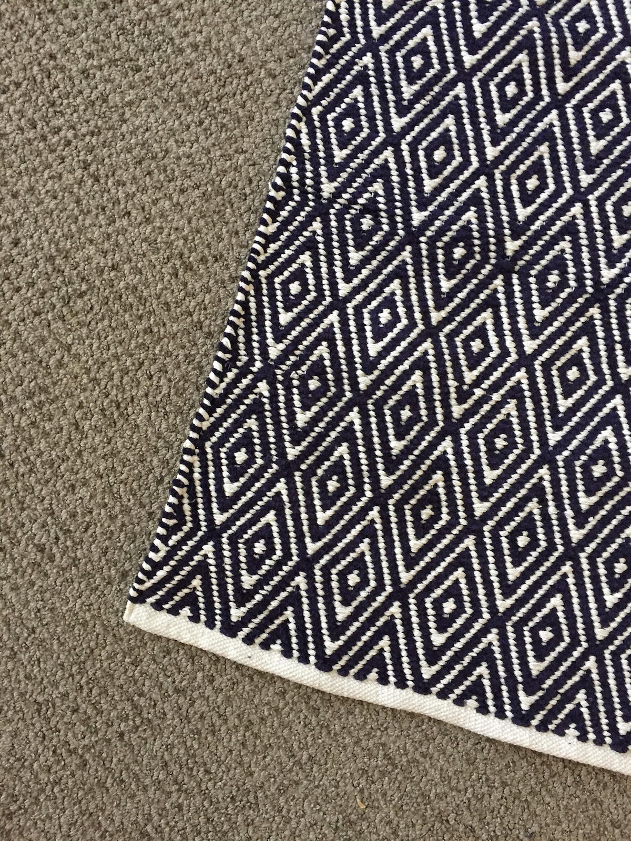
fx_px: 705
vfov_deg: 61.7
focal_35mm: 29
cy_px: 420
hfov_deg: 48.2
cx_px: 316
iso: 160
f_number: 2.2
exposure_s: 1/30
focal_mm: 4.15
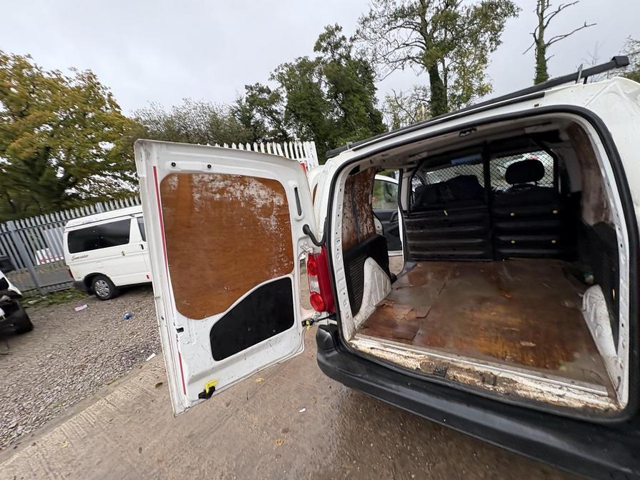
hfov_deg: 102.1
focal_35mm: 14
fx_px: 259
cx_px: 320
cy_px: 240
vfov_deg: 85.7
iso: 100
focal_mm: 2.22
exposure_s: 1/99
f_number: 2.2
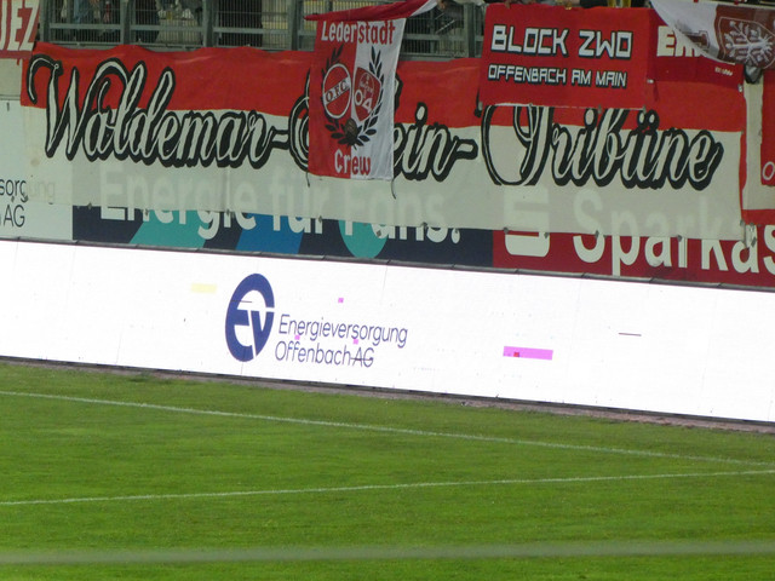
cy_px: 290
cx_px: 388
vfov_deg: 3.0
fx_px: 11194
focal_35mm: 500
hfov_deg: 4.0
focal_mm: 89.6
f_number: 6
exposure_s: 1/125
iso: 1000
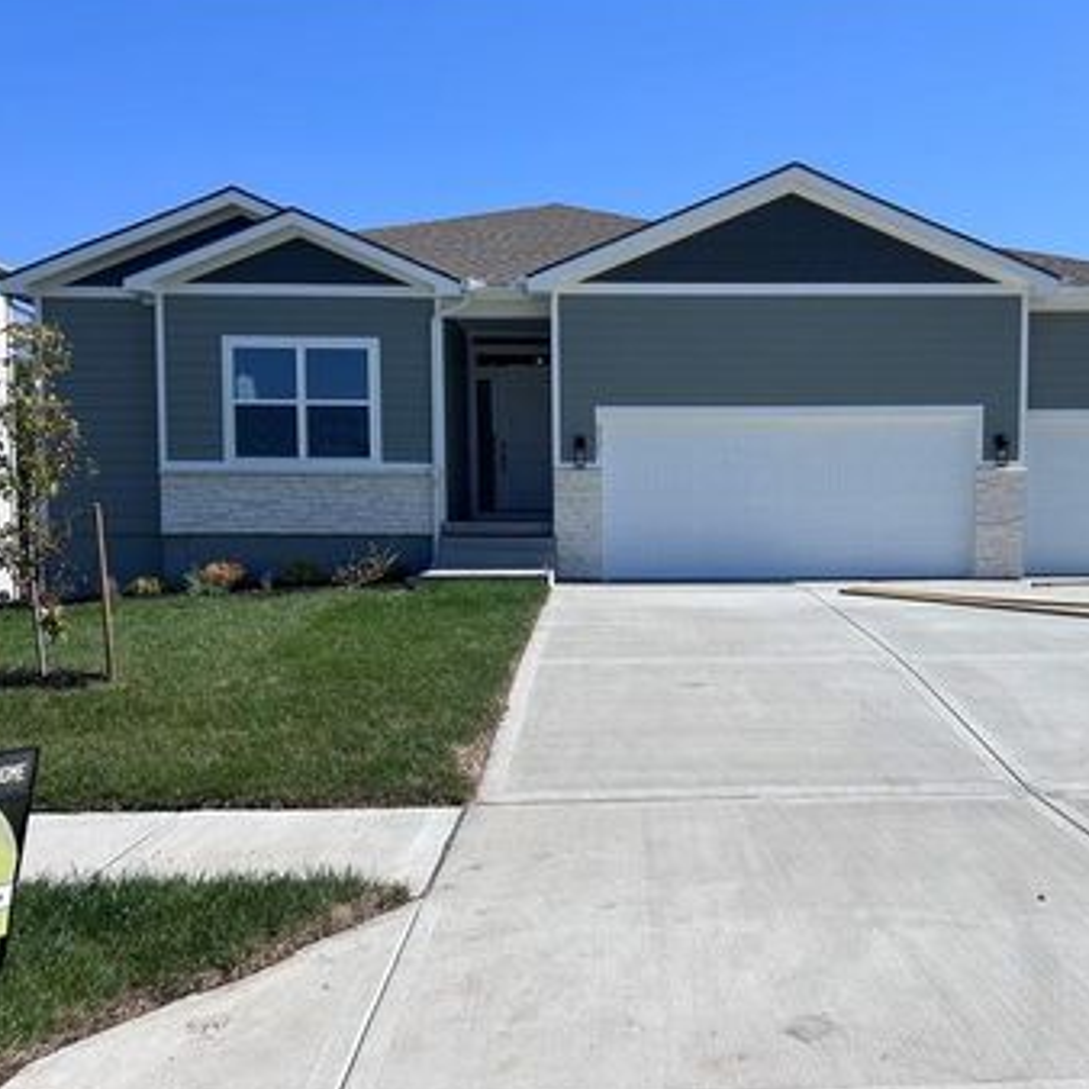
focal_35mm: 34
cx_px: 673
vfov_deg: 48.4
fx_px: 1210
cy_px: 578
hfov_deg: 48.0
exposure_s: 1/5882
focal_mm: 5.7
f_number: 1.5
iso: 50
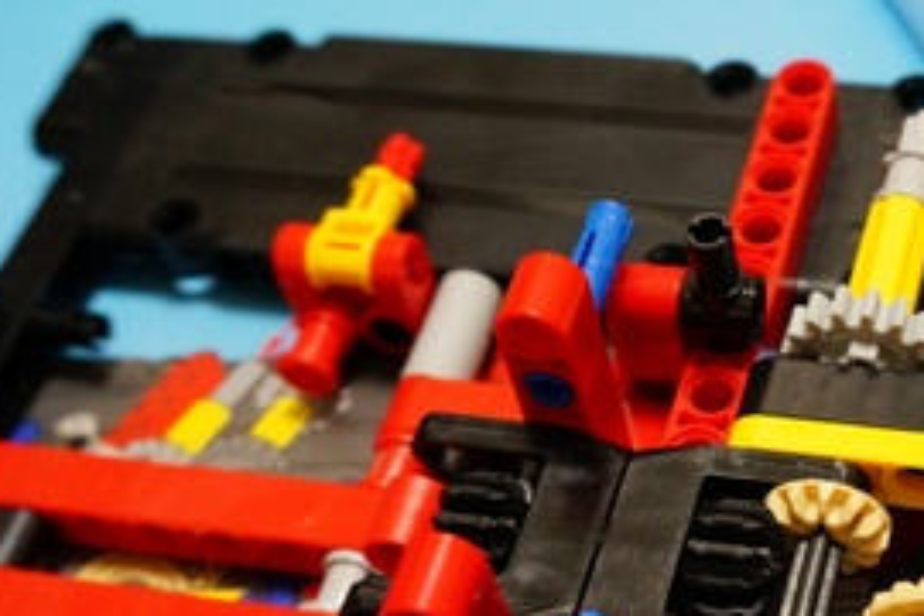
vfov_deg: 19.0
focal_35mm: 71
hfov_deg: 27.3
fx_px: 1822
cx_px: 852
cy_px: 479
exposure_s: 1/40
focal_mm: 20
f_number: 5
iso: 1600
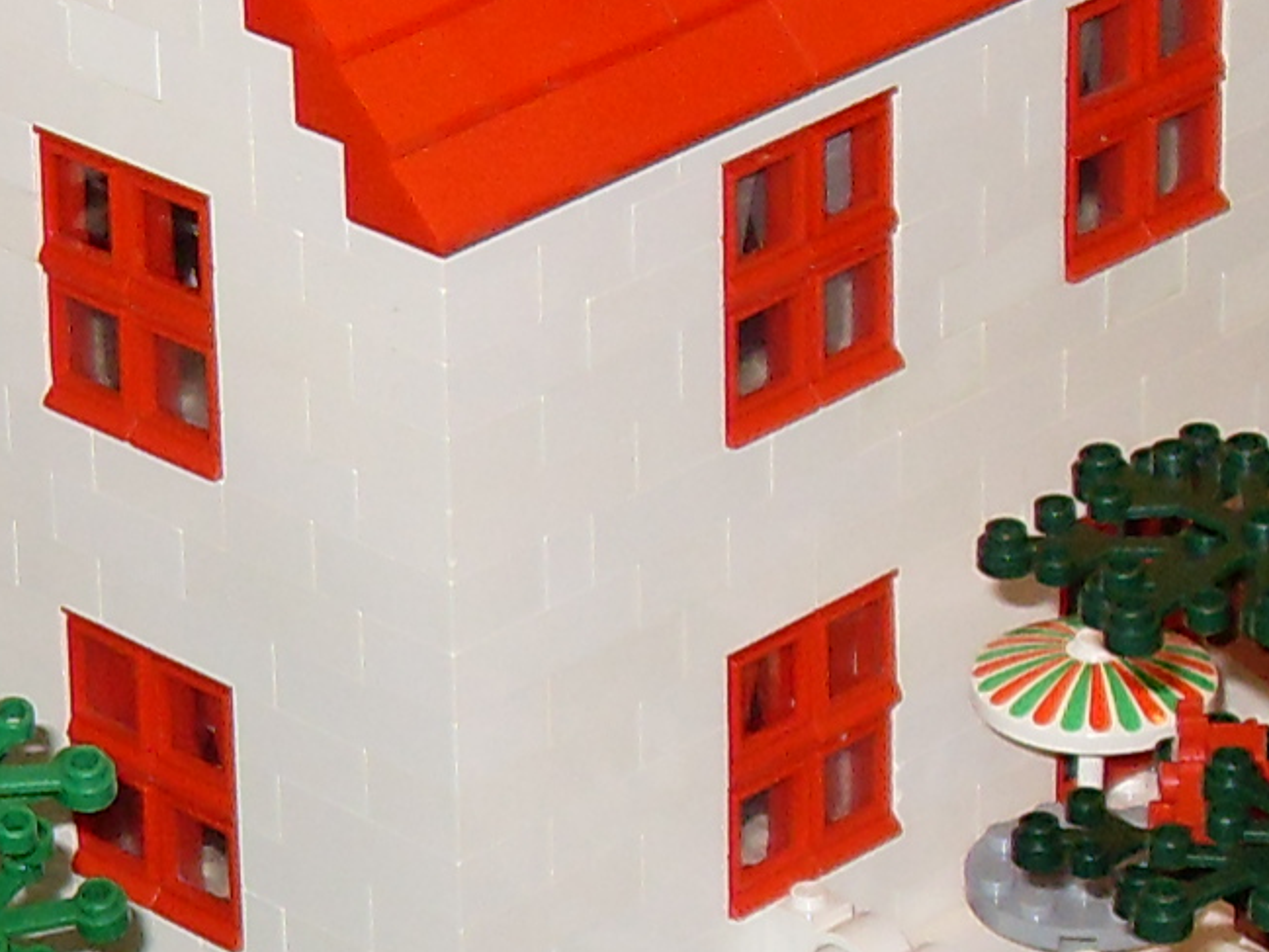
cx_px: 241
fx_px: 6820
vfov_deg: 8.0
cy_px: 643
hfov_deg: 10.6
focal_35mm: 186
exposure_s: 1/45
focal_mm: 6.3
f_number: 2.8
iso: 100
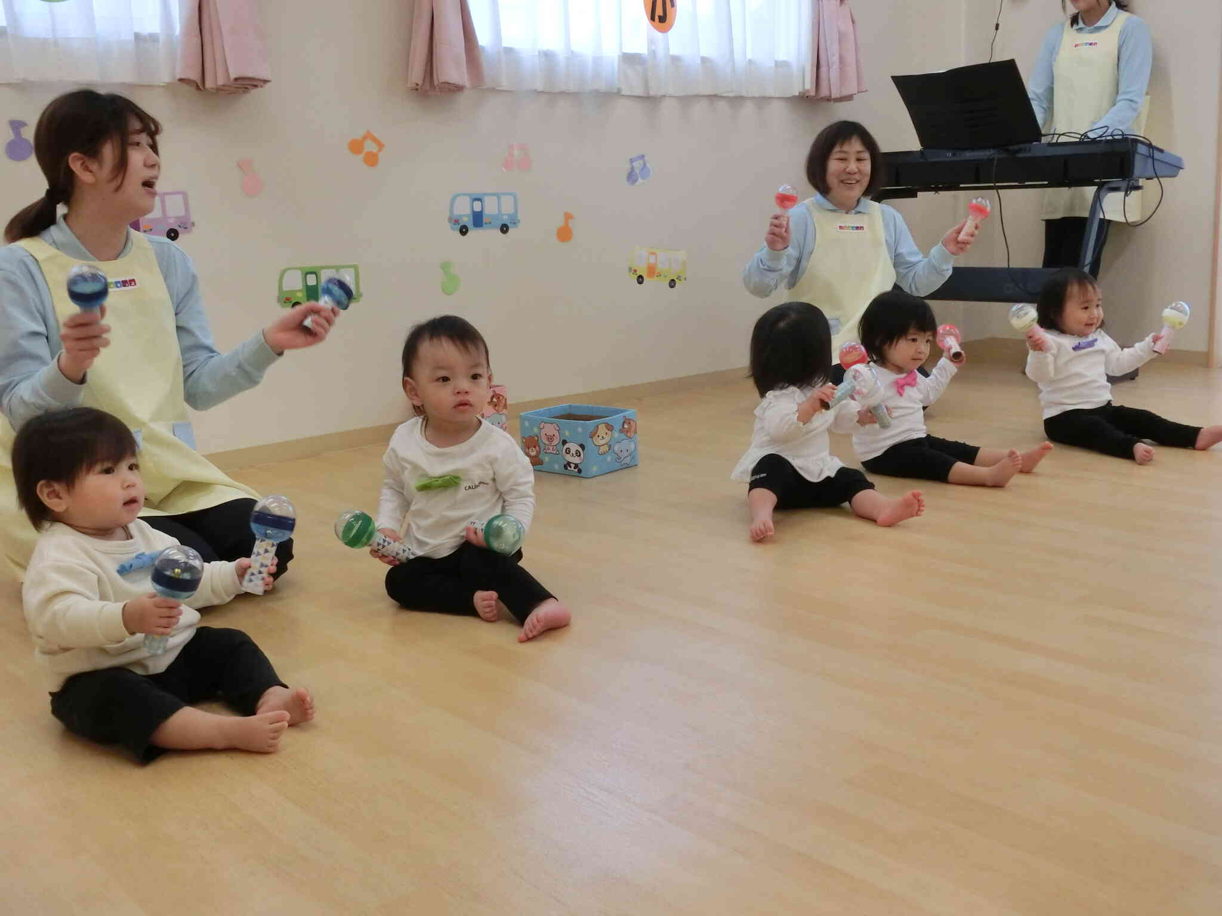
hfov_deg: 47.9
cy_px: 458
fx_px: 1377
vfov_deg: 36.8
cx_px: 611
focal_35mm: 39
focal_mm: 6.9
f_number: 4.1
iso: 400
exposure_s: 1/125
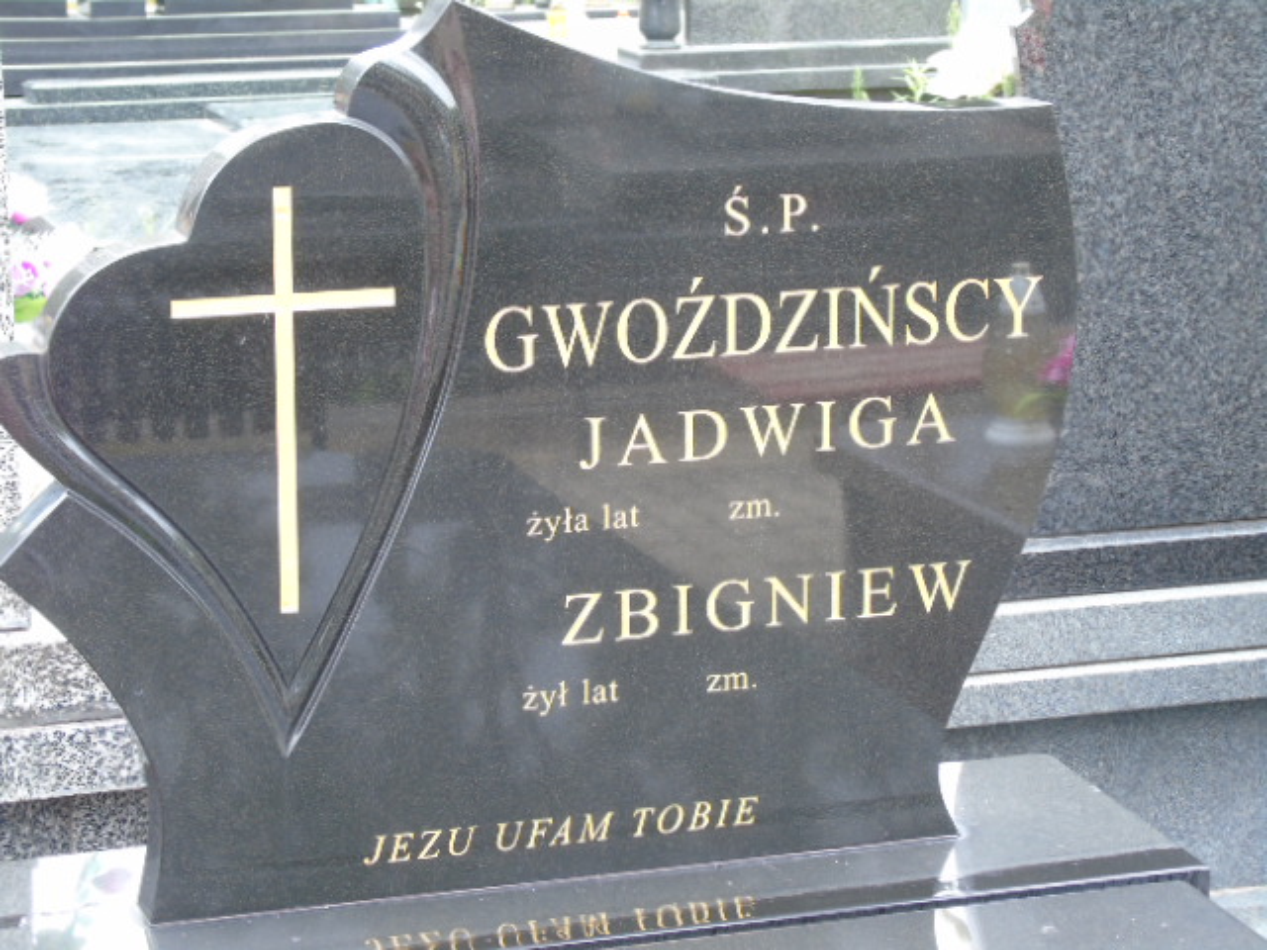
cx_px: 634
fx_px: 3441
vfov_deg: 15.7
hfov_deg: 20.9
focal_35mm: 94
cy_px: 475
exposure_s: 1/40
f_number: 4.3
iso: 160
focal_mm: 17
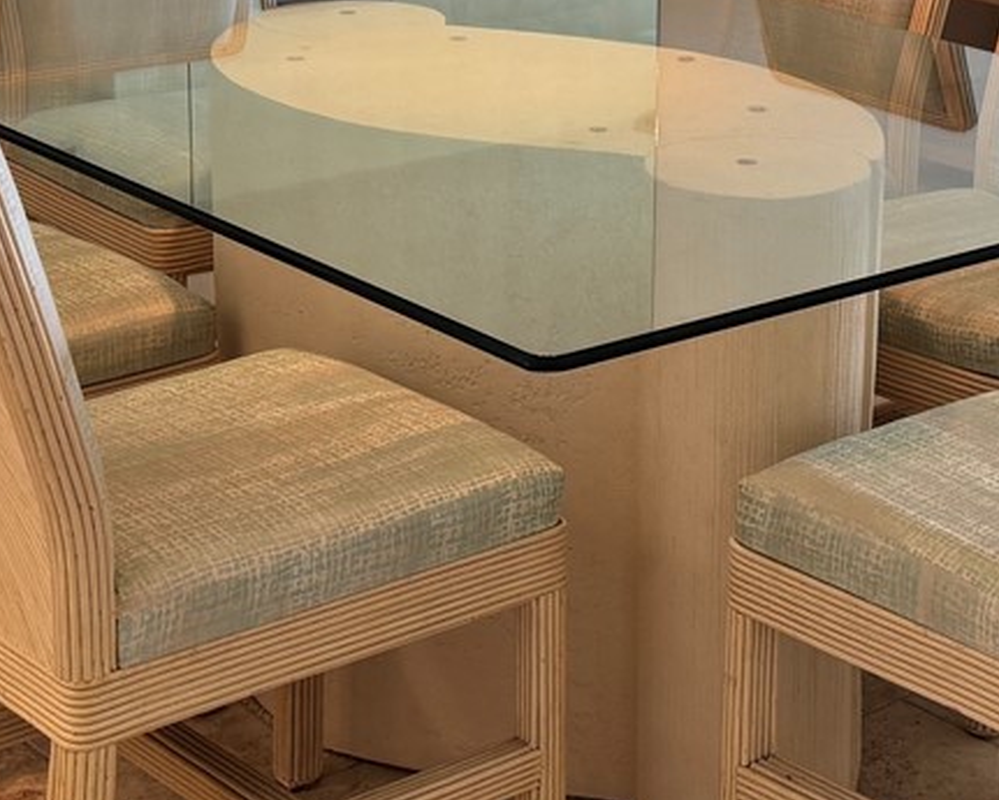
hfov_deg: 21.5
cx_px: 890
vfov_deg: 17.4
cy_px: 72
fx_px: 2573
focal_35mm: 87
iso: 100
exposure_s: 1/169
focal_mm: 6.76
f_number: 1.78
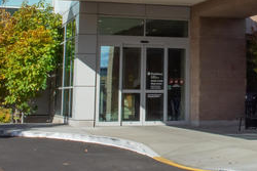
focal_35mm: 89
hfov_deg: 22.5
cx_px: 216
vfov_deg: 14.8
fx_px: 636
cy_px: -39
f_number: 16
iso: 1600
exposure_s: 1/1000
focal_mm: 24
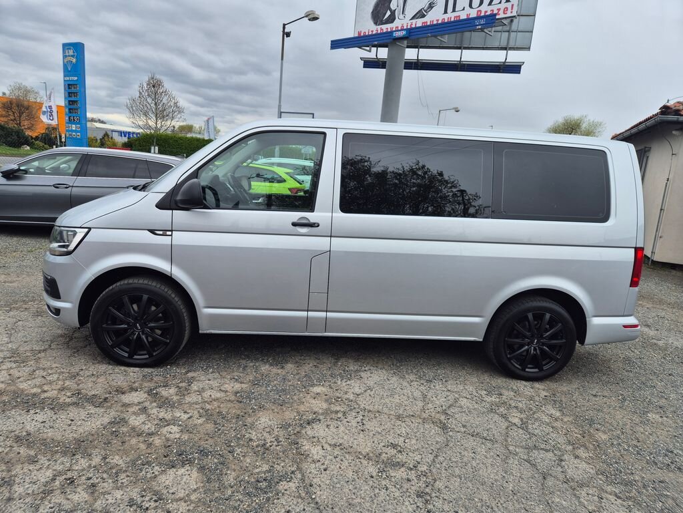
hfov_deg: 73.9
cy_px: 256
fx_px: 454
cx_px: 342
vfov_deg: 58.9
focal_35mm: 23
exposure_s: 1/606
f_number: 1.8
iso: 25
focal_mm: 5.4
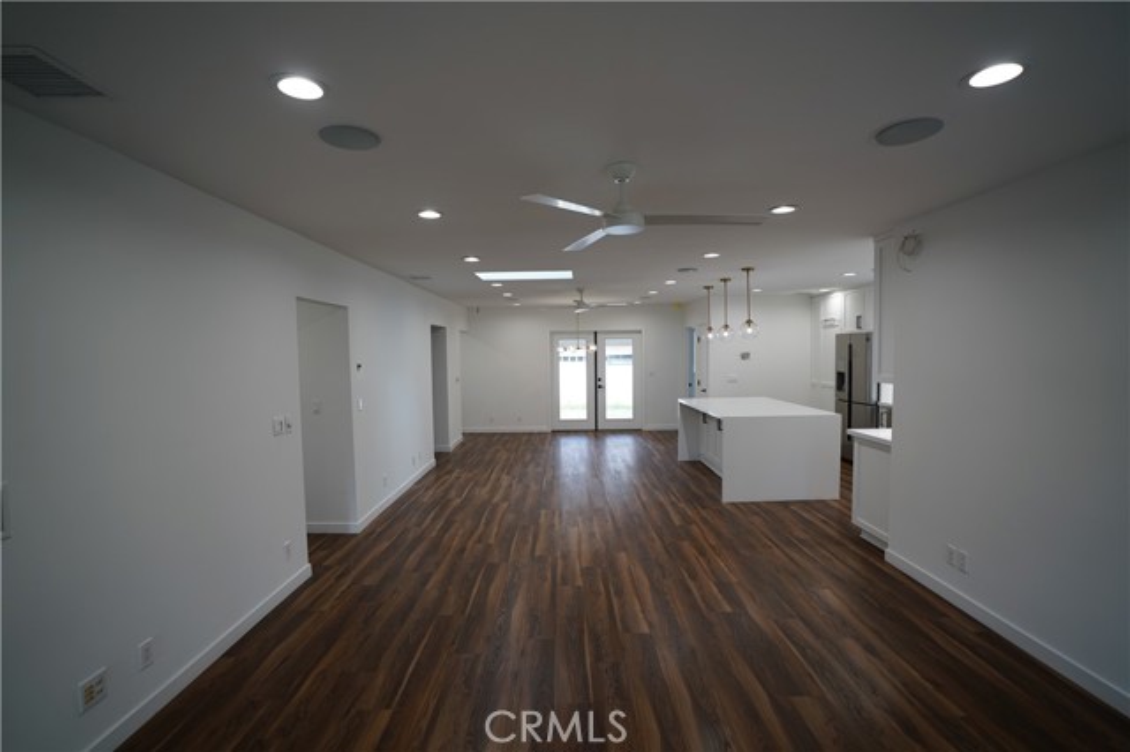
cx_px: 565
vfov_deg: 73.7
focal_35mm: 16
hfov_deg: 96.8
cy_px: 376
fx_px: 502
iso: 125
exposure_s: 1/60
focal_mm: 16
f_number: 2.8
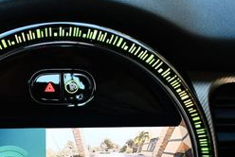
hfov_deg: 21.7
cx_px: 54
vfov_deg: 14.4
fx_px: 608
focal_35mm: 93
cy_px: 167
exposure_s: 1/250
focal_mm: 18
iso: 400
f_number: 4.5
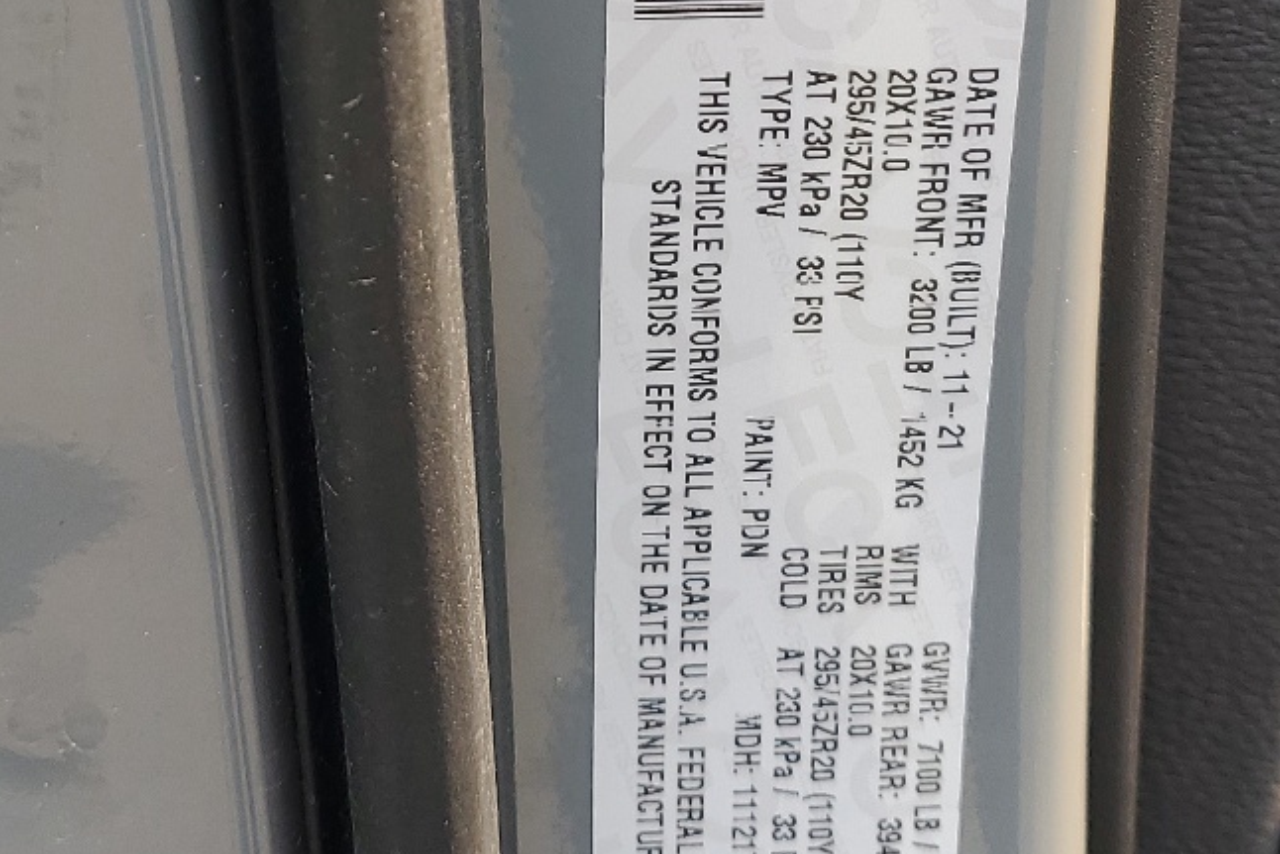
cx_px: 616
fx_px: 2383
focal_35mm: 67
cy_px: -4
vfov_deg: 19.7
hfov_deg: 30.1
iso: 50
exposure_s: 1/357
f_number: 1.5
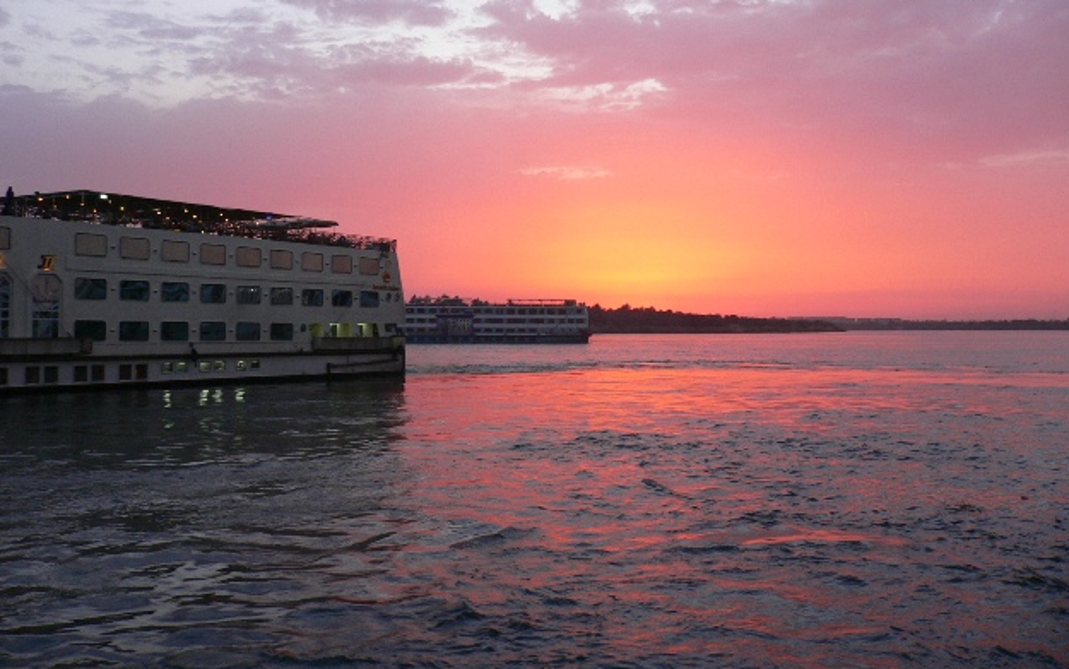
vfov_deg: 33.5
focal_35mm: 38
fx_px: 1107
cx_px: 530
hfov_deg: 51.5
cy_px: 284
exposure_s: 1/50
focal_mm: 5.8
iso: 100
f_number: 2.8
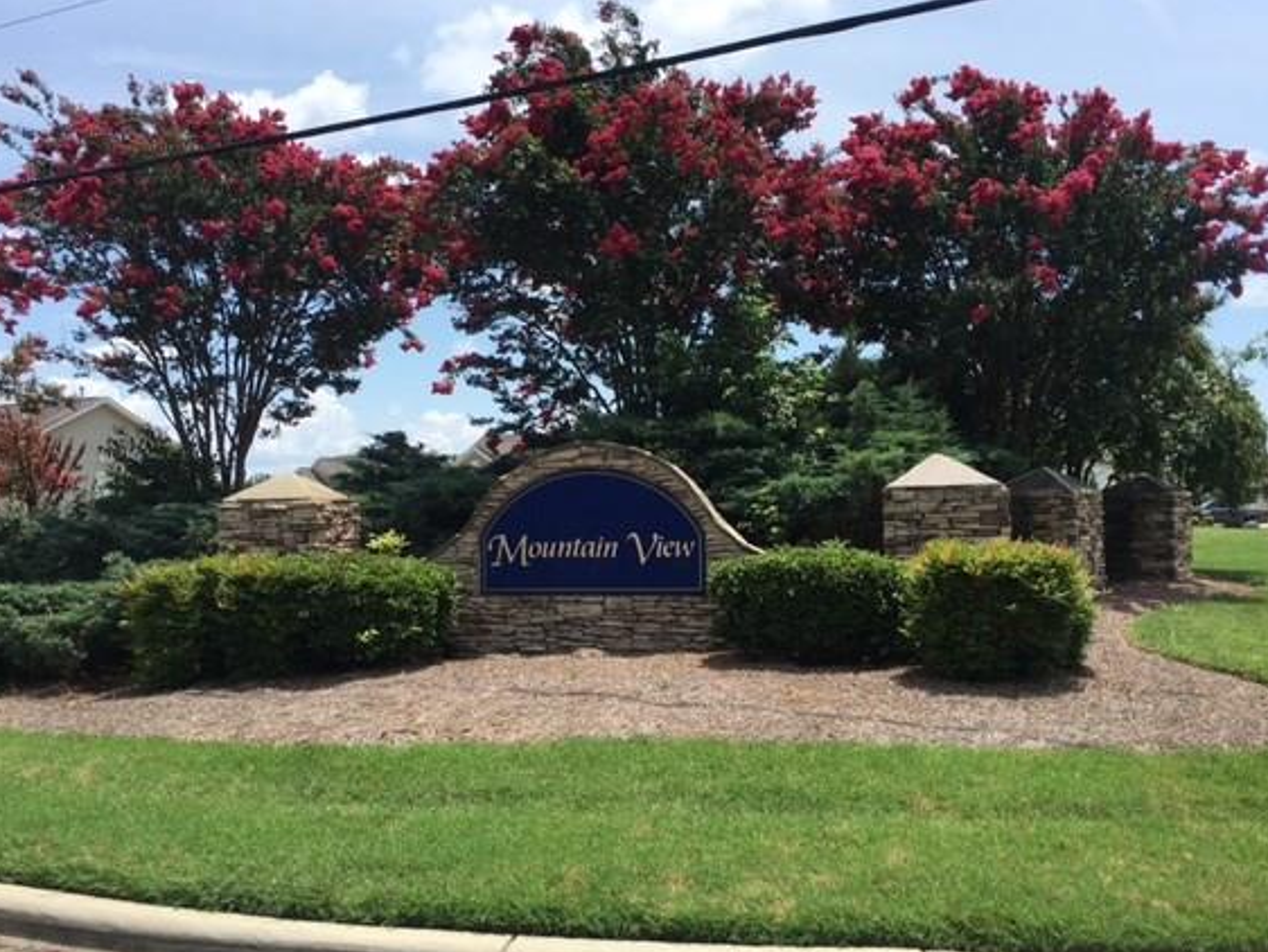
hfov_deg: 55.3
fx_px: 1209
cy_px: 503
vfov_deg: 43.0
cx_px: 636
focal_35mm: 33
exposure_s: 1/1425
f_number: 2.2
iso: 25
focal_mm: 4.15
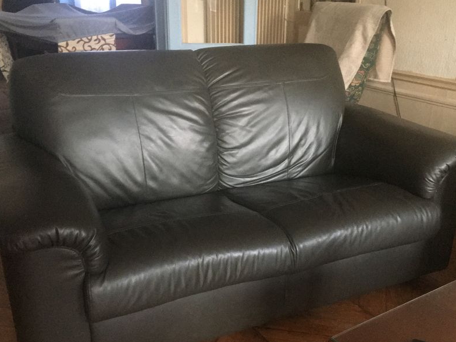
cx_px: 232
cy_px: 187
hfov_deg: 50.1
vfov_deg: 38.6
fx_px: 487
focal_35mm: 37
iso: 400
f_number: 2.2
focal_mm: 4.15
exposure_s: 1/17
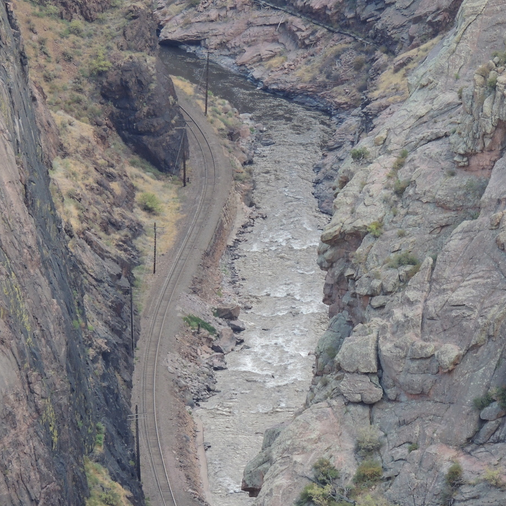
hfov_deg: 5.1
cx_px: 238
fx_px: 5672
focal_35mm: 343
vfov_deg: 5.1
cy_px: 253
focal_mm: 49
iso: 400
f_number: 4.7
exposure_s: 1/160
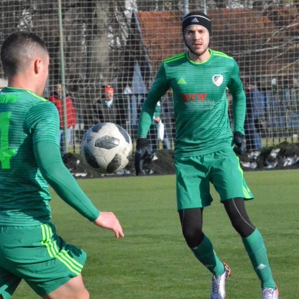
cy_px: 216
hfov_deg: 4.6
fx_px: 3723
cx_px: -4
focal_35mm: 381
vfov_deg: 4.6
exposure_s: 1/4000
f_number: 16
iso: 6400
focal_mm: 125
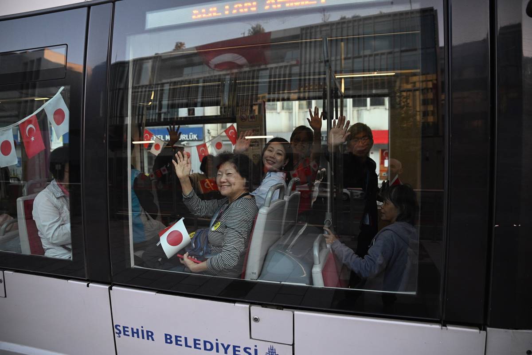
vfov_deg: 53.2
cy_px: 178
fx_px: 355
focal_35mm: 24
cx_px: 266
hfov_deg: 73.7
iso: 2000
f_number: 2.8
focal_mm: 24
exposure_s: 1/1250
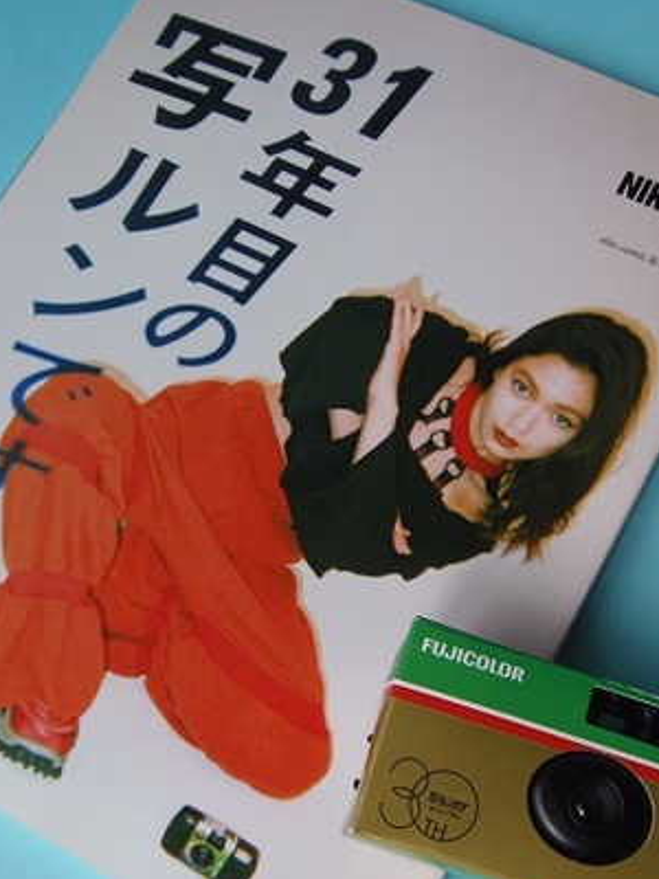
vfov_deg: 38.9
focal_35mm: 49
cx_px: 290
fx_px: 1244
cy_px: 457
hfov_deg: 29.6
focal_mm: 6.5
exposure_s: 1/30
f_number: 3.4
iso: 80
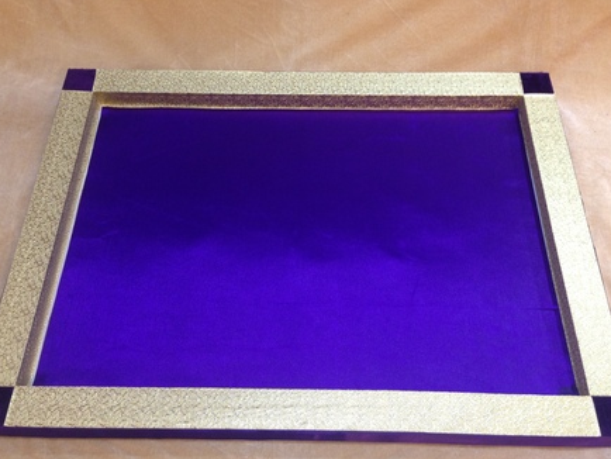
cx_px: 307
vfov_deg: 37.7
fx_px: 671
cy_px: 240
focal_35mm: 38
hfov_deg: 49.0
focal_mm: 4.12
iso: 125
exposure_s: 1/20
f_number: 2.4
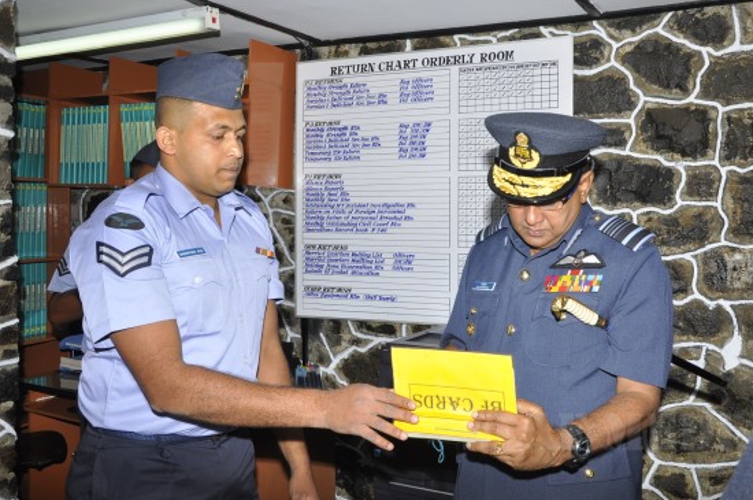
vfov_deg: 36.7
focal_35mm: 36
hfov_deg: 53.1
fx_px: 752
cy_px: 230
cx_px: 407
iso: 500
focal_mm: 22
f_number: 10
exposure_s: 1/100
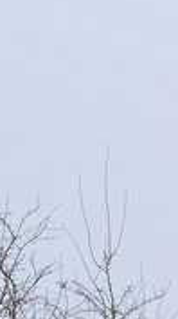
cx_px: 831
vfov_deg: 5.0
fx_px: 3598
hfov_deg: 2.7
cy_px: 478
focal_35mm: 427
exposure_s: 1/3
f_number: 13
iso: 100
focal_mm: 40
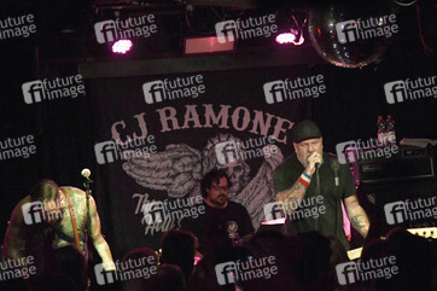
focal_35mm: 122
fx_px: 1480
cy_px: 180
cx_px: 263
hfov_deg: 16.8
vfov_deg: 11.2
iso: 6400
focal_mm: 98
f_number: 4
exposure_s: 1/160
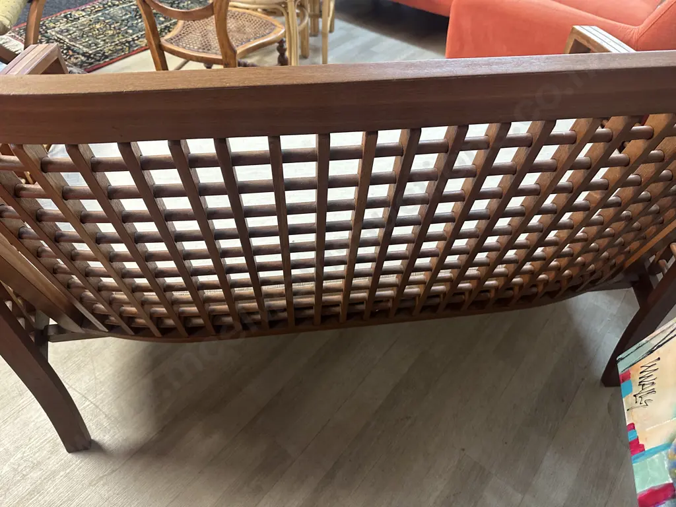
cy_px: 254
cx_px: 338
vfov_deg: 56.8
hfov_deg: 71.6
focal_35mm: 24
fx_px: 469
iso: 320
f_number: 1.78
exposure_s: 1/50
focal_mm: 6.86
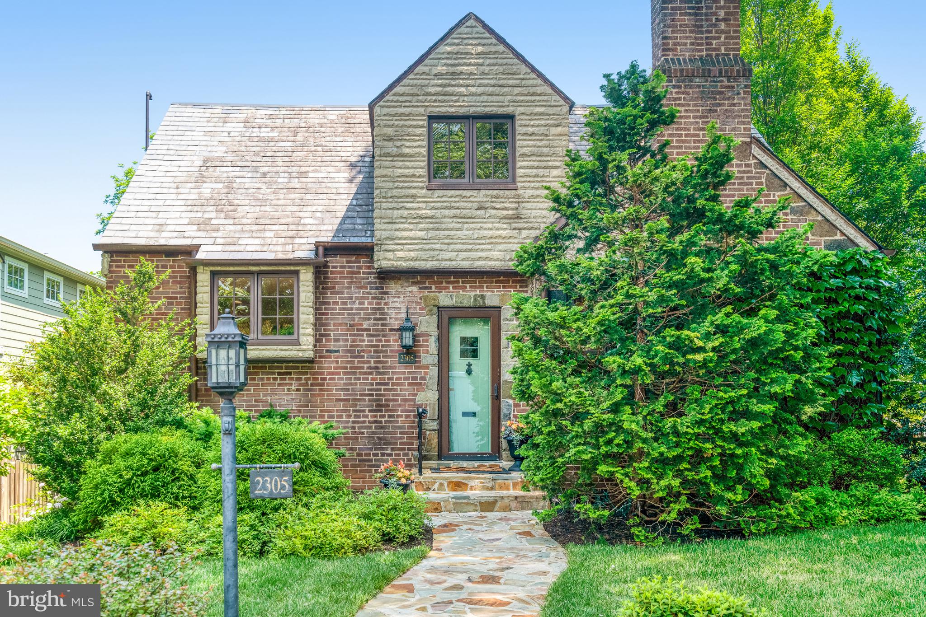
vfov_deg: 42.3
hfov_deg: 60.3
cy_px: 308
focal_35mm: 31
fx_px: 797
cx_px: 463
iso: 1250
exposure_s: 1/640
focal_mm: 31
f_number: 8
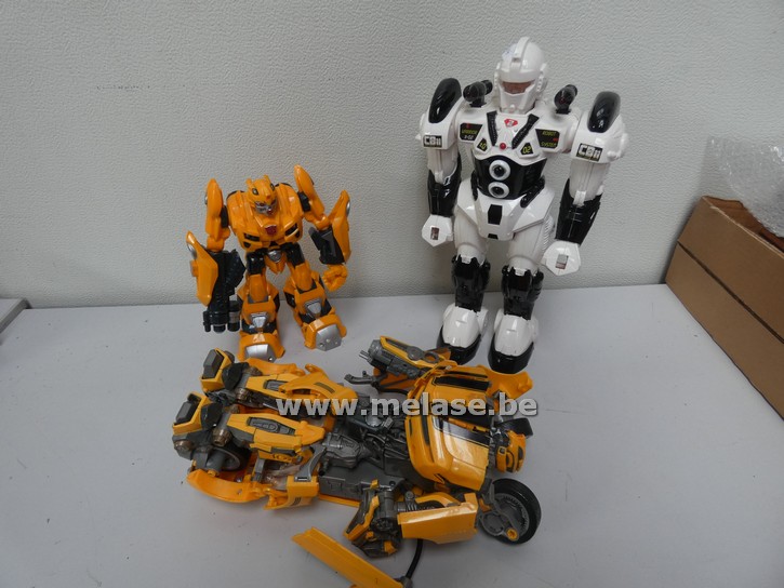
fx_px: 453
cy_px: 294
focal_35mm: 20
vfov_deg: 66.0
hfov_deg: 81.7
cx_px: 392
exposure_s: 1/80
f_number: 2.8
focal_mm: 3.6
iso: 80
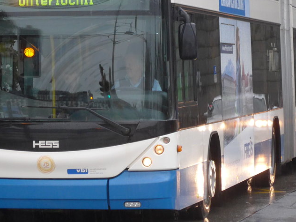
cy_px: 66
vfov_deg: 7.1
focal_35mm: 209
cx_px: 114
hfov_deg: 9.5
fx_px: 1787
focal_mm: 21.6
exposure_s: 1/80
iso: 400
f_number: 4.9
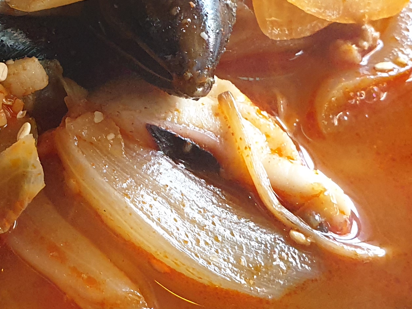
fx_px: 1000
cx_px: 47
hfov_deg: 22.7
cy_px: 98
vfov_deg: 17.5
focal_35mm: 84
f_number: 2.4
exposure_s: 1/30
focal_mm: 4.3
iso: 320
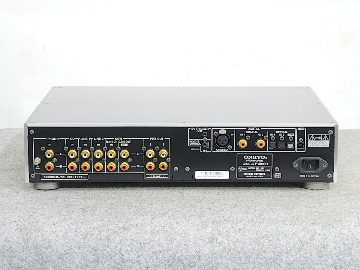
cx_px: 180
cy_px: 135
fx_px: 936
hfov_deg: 21.8
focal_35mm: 90
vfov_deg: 16.4
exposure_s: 1/8
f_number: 4.9
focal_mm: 16.1
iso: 200
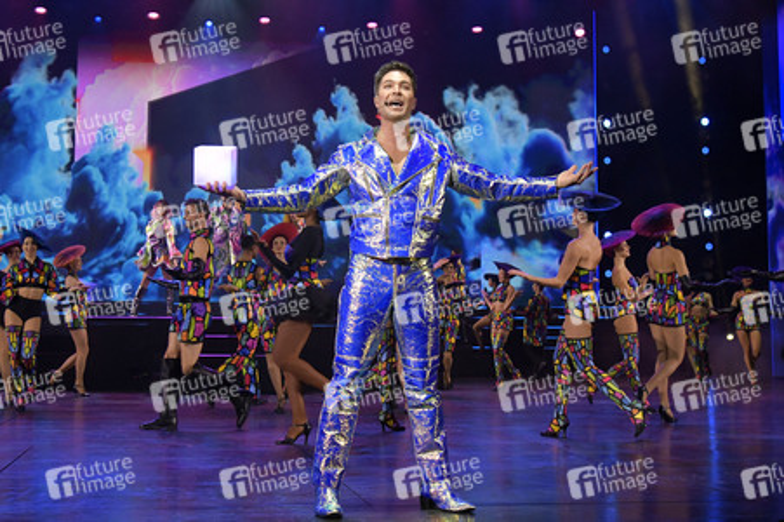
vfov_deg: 30.5
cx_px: 392
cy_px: 261
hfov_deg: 44.5
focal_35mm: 44
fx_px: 957
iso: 4000
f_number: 5.6
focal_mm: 44
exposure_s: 1/400
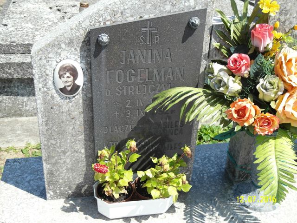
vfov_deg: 29.7
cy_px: 112
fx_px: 420
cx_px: 148
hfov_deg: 38.9
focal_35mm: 49
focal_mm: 10.6
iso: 80
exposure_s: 1/1500
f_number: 2.6
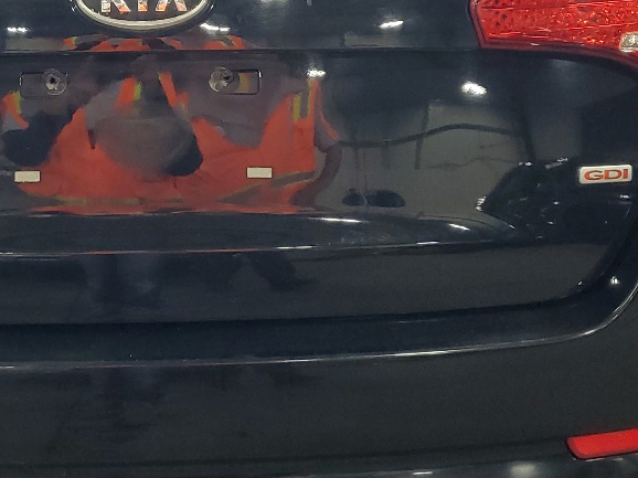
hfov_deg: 26.6
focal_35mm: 72
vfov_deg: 20.2
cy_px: 107
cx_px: 134
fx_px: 1326
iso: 84
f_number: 1.5
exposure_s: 1/60.2
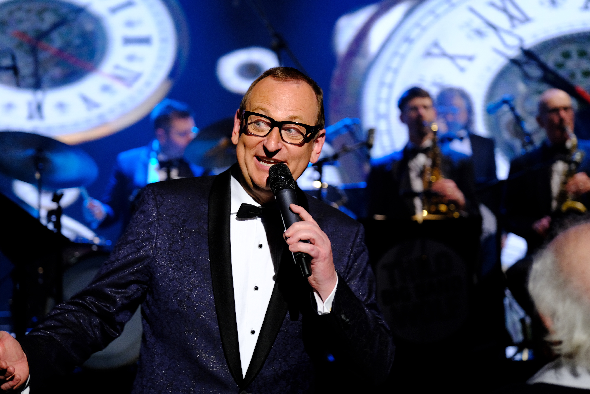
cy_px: 197
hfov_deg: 20.6
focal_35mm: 99
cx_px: 295
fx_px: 1622
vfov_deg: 13.8
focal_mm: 66
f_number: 2.8
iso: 800
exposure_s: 1/125
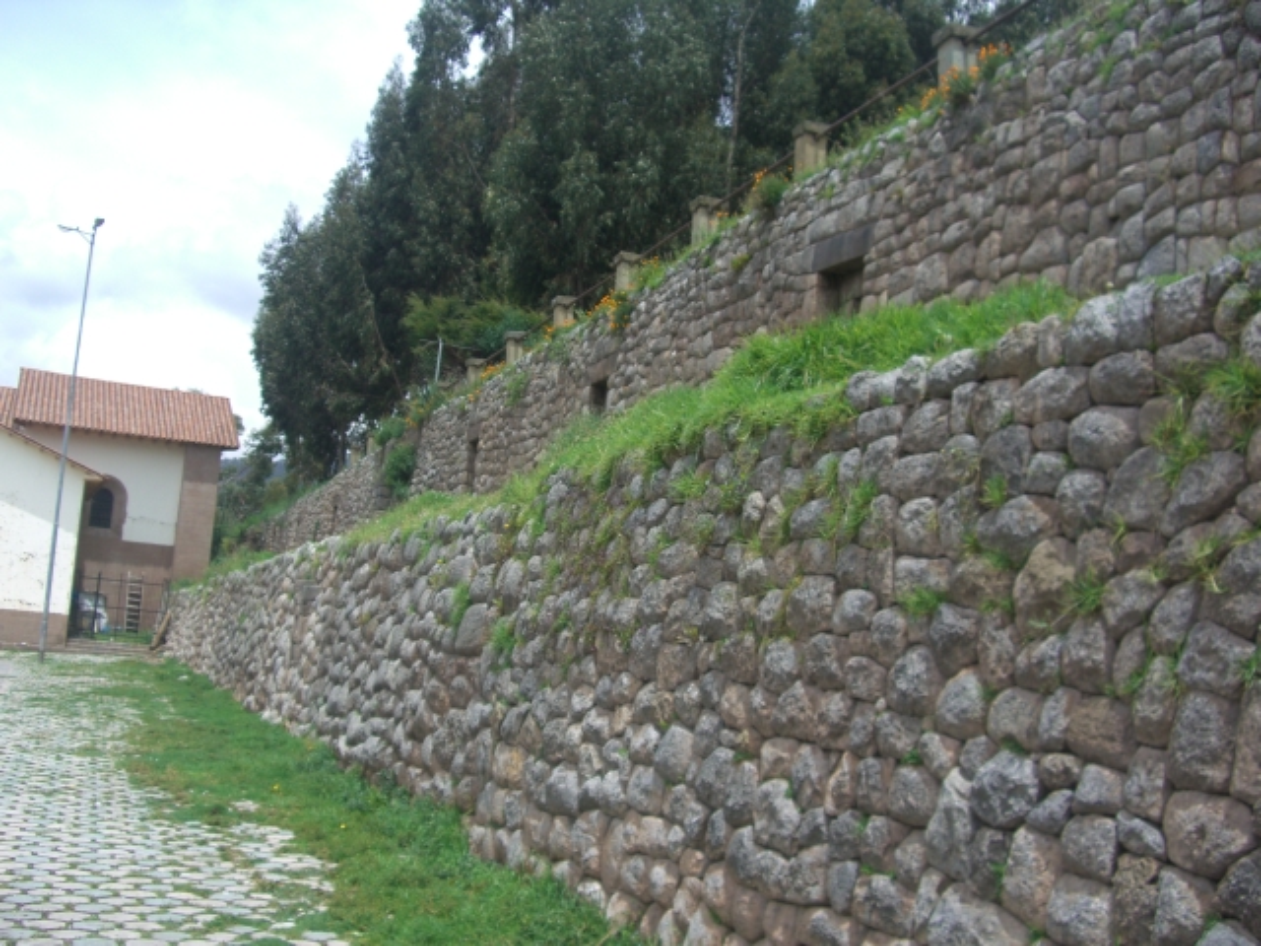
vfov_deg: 37.7
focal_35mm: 38
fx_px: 1384
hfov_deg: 49.0
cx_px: 630
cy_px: 473
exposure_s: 1/250
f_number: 5.6
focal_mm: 7.9
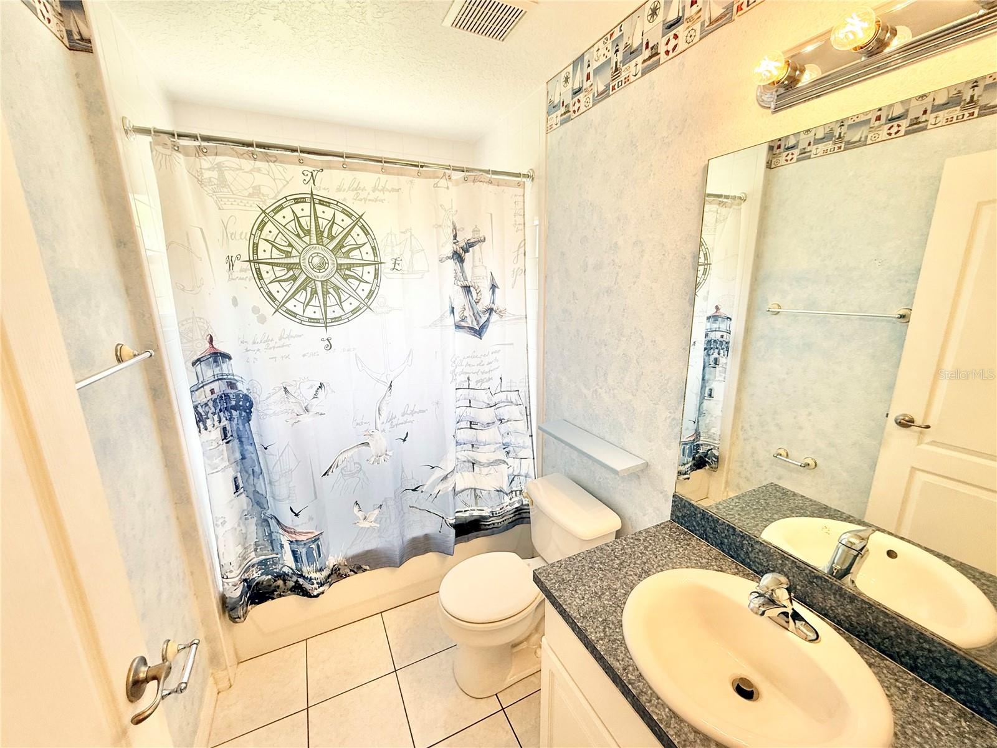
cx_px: 498
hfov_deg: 102.1
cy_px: 374
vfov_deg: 85.7
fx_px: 403
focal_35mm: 14
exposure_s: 1/120
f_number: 2.2
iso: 50
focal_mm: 2.22
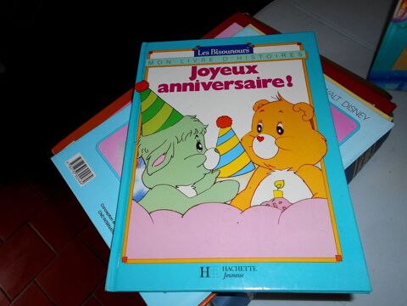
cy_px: 153
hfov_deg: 67.3
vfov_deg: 53.1
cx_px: 204
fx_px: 306
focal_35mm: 26
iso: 80
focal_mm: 4.6
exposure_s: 1/25
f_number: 3.2
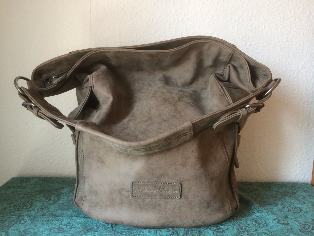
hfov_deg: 61.7
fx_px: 263
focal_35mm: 29
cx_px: 157
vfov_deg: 48.2
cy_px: 118
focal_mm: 4.15
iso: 40
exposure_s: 1/33
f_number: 2.2
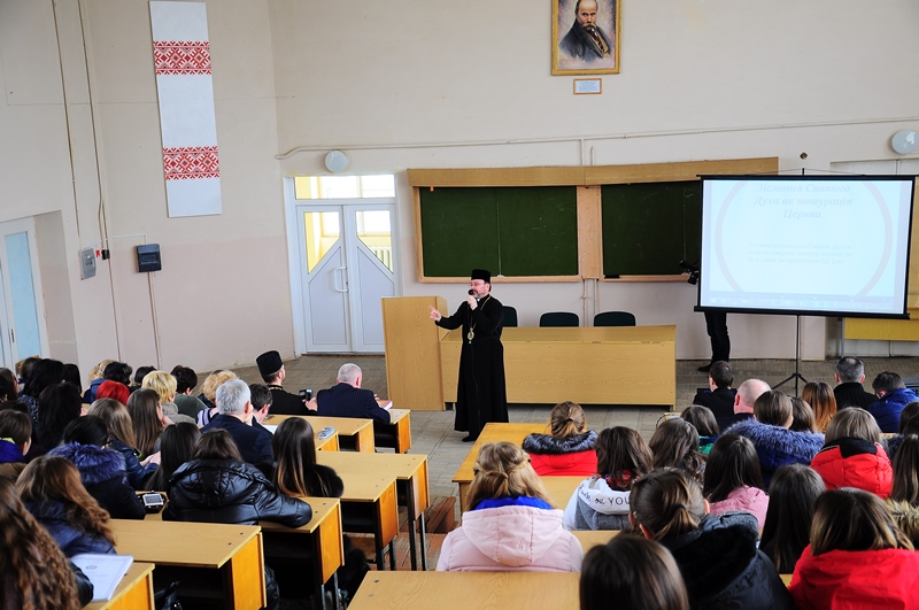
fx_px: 1224
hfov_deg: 41.2
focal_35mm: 48
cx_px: 460
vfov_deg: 28.0
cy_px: 305
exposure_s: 1/60
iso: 200
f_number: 4.2
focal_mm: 32
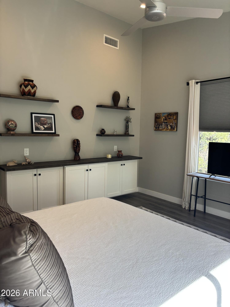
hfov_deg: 53.1
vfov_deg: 67.3
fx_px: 230
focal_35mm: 26
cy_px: 154
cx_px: 115
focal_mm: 5.96
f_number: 1.6
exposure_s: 1/120
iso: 50
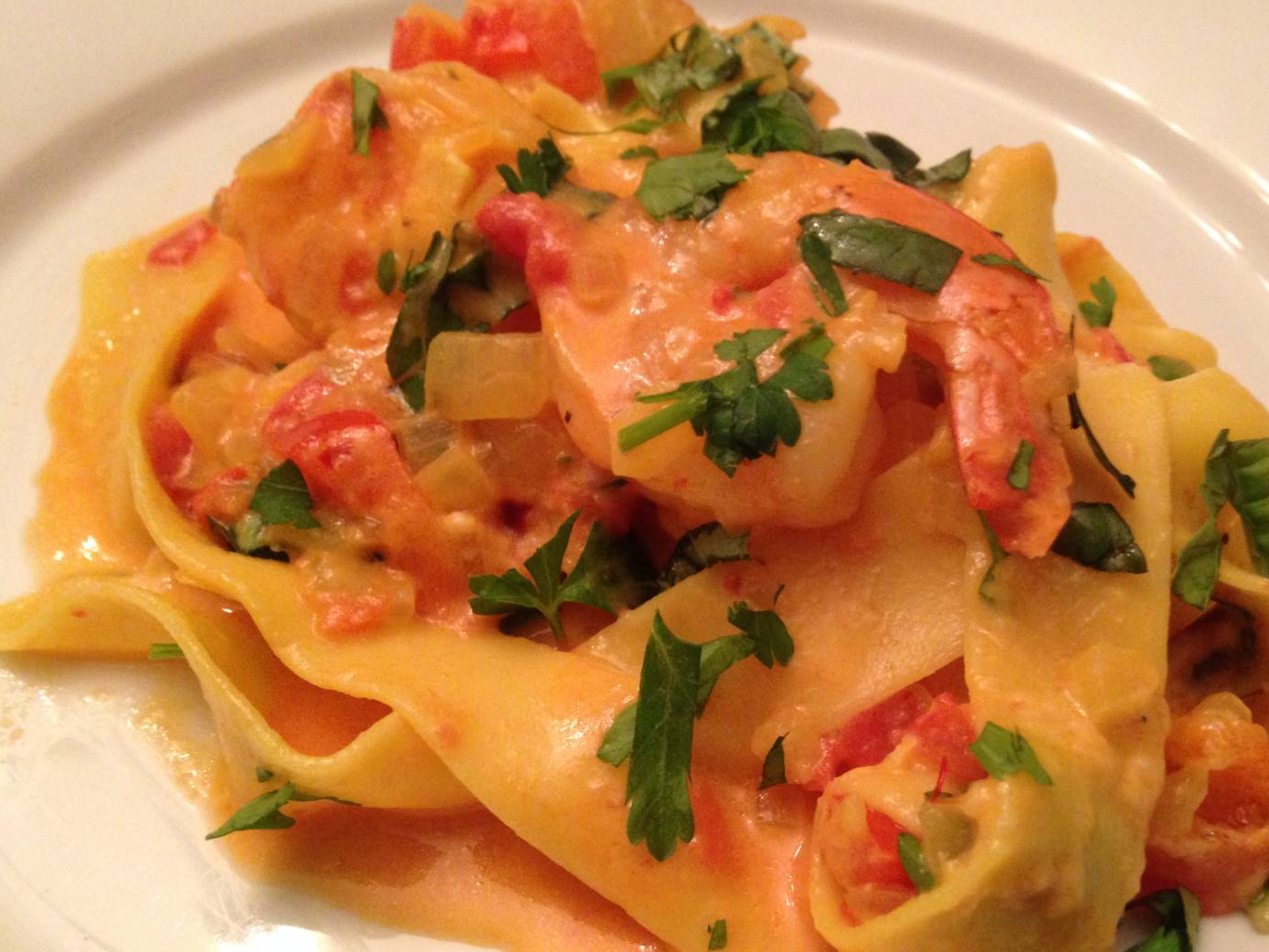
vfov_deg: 37.7
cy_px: 535
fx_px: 1393
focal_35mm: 38
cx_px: 717
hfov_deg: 48.8
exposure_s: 1/15
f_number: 2.4
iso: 320
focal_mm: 4.12
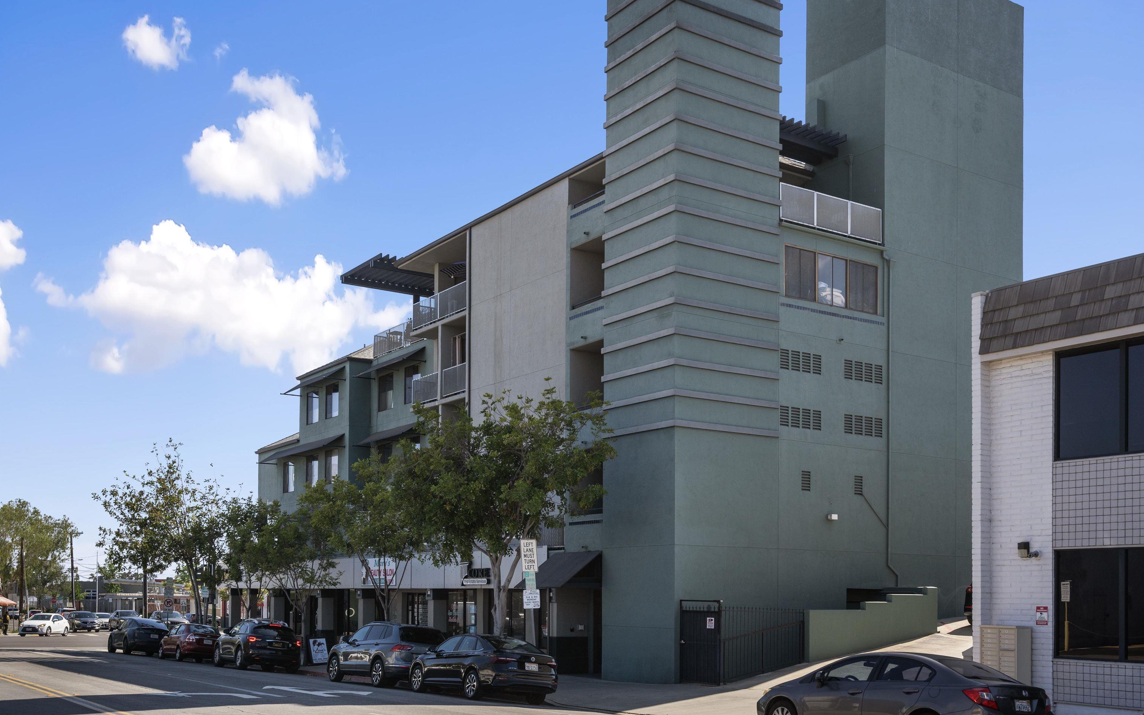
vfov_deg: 35.3
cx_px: 575
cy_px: 376
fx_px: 1122
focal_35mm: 36
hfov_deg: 54.0
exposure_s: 1/800
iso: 250
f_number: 8
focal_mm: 35
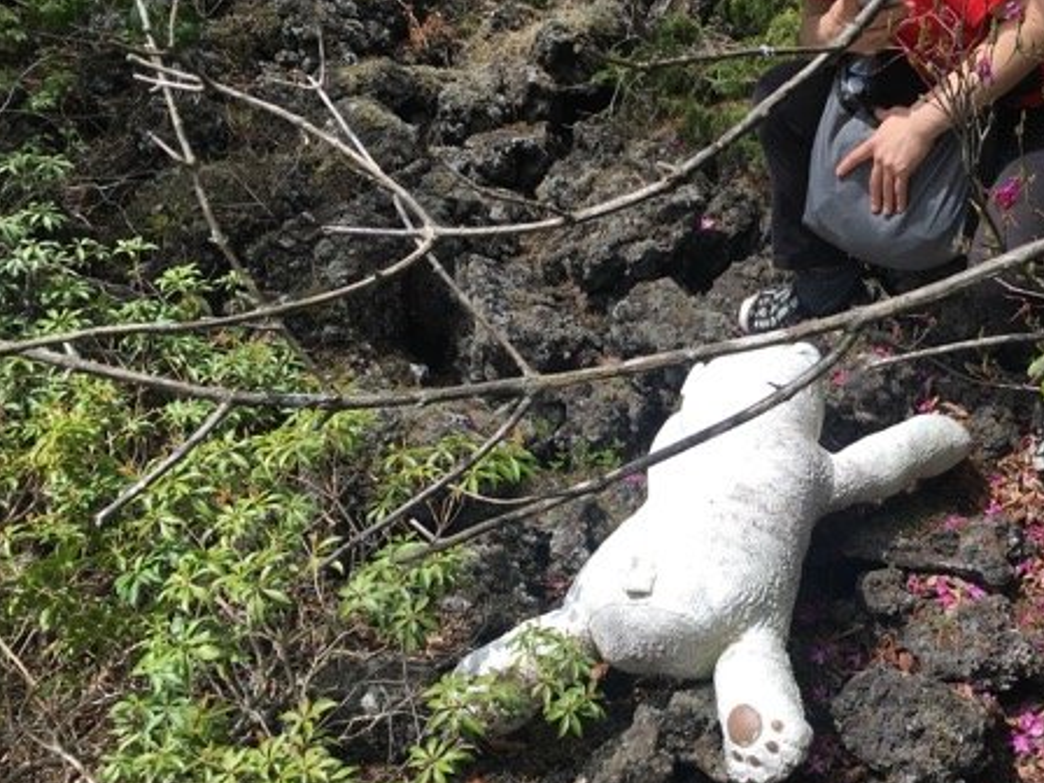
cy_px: 473
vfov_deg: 32.8
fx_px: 1327
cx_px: 769
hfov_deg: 41.8
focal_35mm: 44
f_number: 2.2
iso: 25
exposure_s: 1/884
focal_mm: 4.15
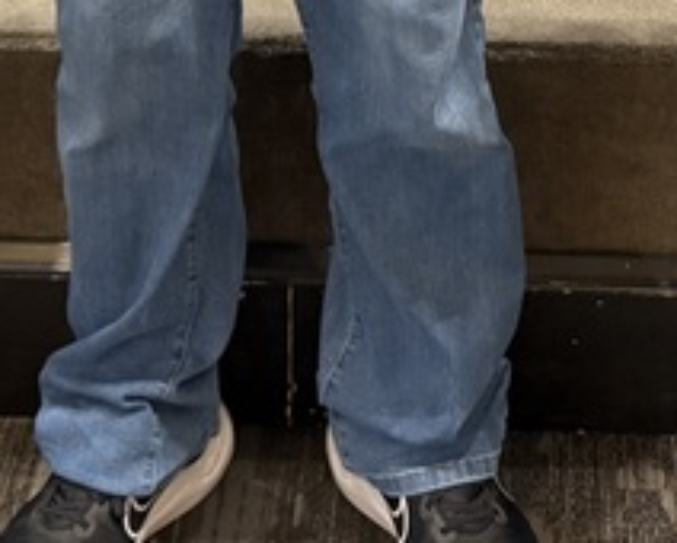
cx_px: 447
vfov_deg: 11.9
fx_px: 2266
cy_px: -616
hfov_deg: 17.0
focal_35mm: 113
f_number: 1.78
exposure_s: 1/60
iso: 250
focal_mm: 6.76
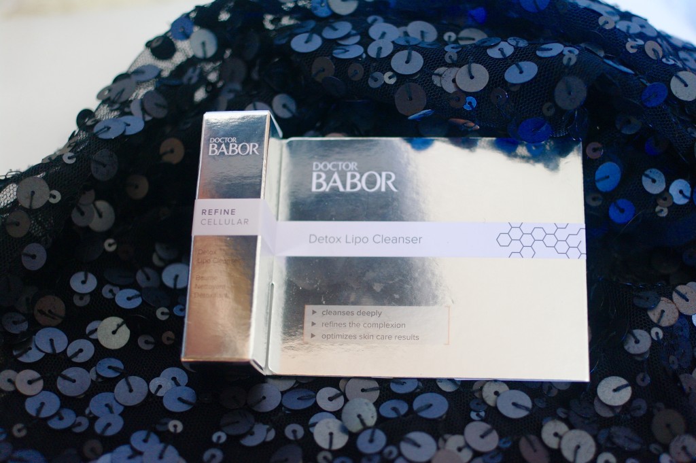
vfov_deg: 29.2
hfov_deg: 42.8
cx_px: 348
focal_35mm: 46
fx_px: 889
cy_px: 232
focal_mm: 30
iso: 400
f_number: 2
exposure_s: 1/25
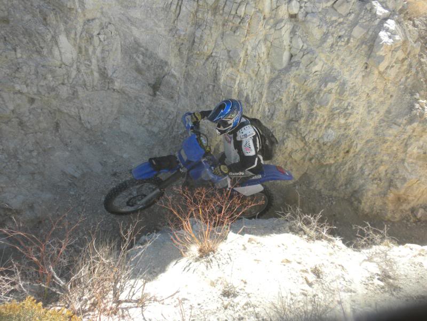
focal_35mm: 37
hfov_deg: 50.1
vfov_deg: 38.7
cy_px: 160
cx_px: 214
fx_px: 456
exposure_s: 1/491
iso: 90
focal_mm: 6.6
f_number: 3.5
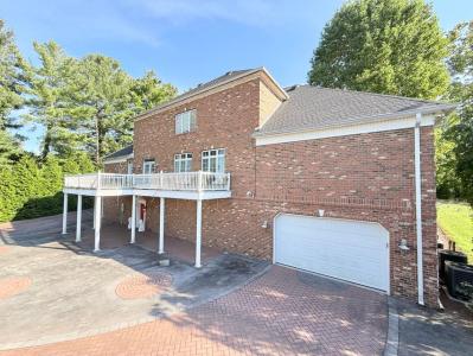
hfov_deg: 102.0
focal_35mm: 14
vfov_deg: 85.8
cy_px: 178
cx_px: 236
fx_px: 191
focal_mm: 2.22
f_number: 2.2
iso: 64
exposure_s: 1/506
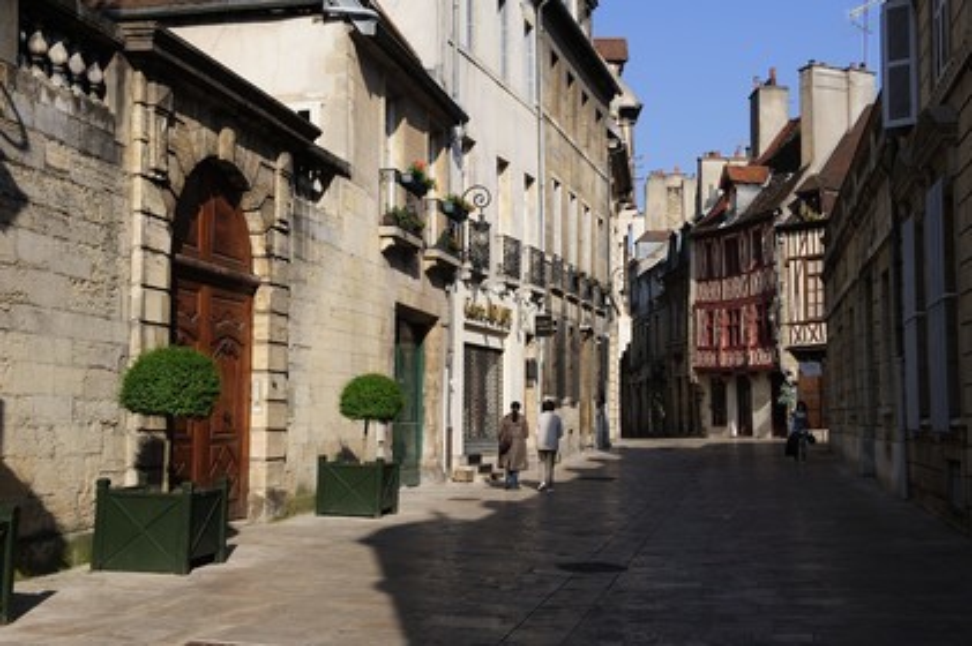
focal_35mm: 48
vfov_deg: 28.0
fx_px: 1295
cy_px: 323
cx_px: 486
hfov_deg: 41.1
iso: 200
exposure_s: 1/160
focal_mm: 48
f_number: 14
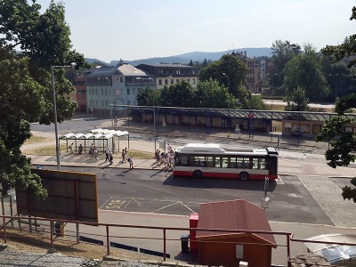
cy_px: 134
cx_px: 178
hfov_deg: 61.7
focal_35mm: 29
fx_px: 298
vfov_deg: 48.2
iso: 32
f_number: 2.2
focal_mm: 4.15
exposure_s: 1/4405
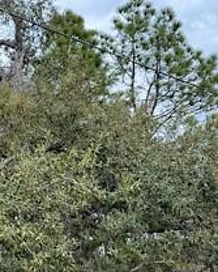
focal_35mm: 72
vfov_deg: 25.7
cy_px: 231
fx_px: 579
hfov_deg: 20.4
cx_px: -17
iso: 100
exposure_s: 1/1230
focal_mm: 6.76
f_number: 1.78
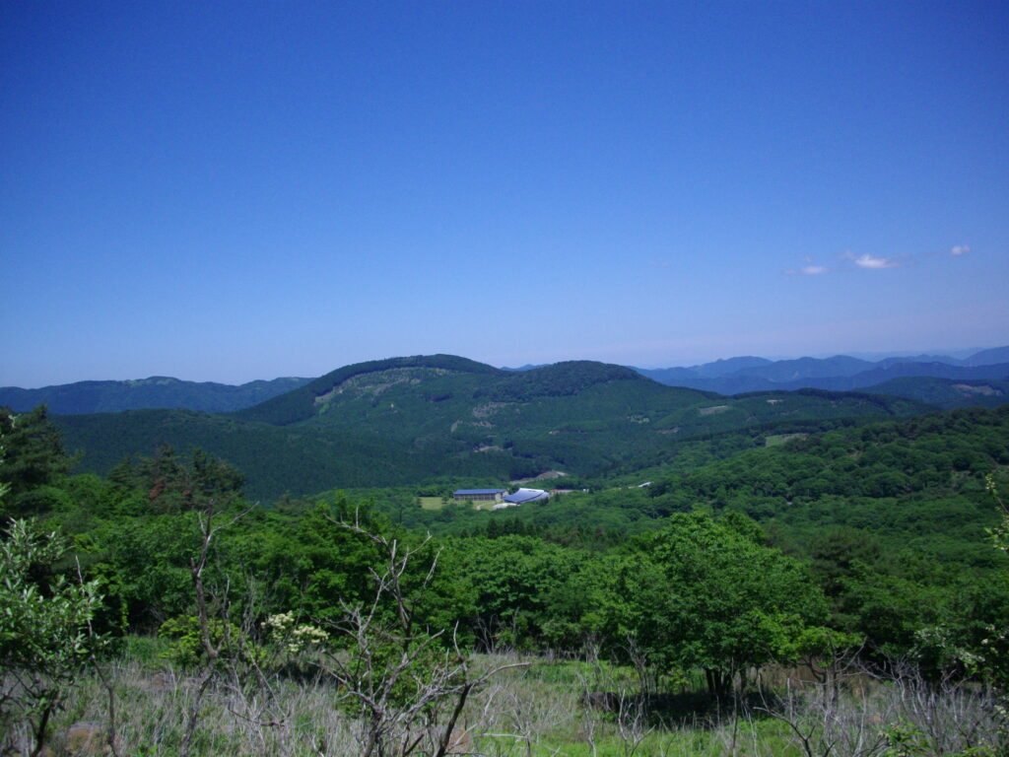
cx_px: 504
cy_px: 378
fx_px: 1078
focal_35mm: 37
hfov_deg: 50.1
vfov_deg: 38.7
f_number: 5.6
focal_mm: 6.2
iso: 100
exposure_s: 1/500
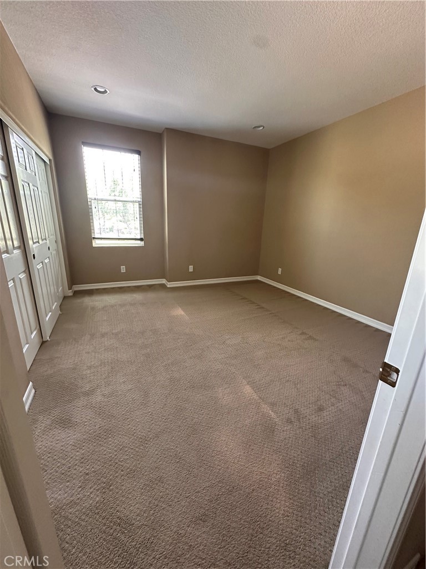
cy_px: 284
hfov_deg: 85.7
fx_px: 230
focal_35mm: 14
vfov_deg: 102.1
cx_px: 213
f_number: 2.2
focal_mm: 2.22
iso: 400
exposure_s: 1/60
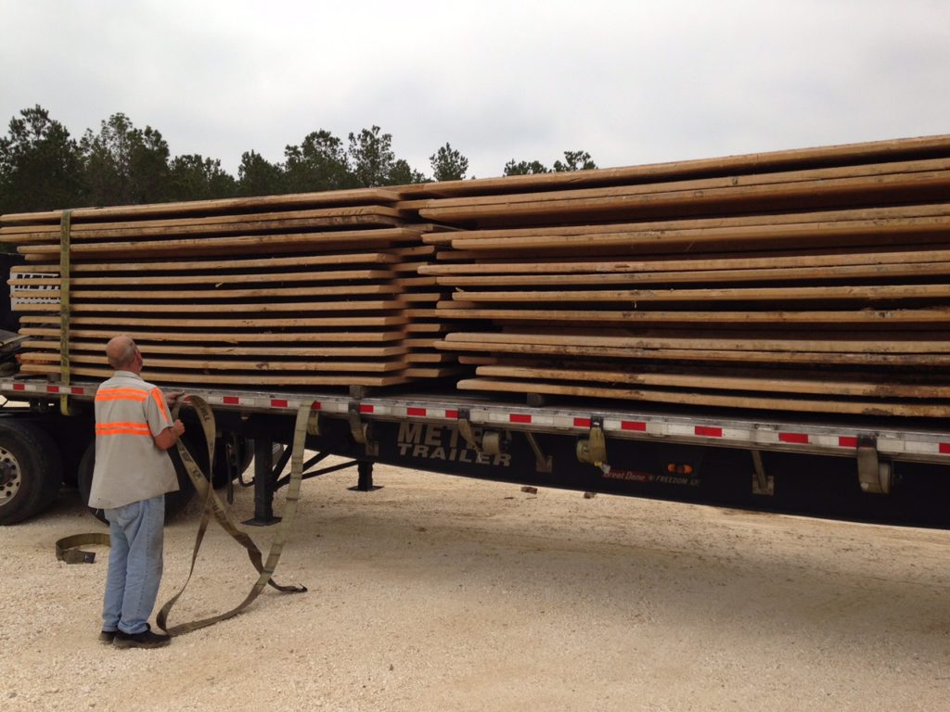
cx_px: 475
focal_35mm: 33
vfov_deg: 42.9
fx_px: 906
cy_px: 356
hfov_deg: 55.4
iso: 50
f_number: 2.4
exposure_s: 1/175
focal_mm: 4.13
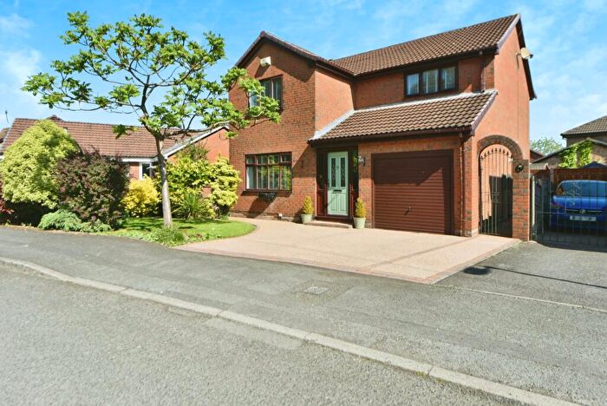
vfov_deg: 57.3
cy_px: 203
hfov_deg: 78.5
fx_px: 371
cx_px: 304
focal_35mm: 22
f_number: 10
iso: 500
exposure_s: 1/640
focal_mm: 22
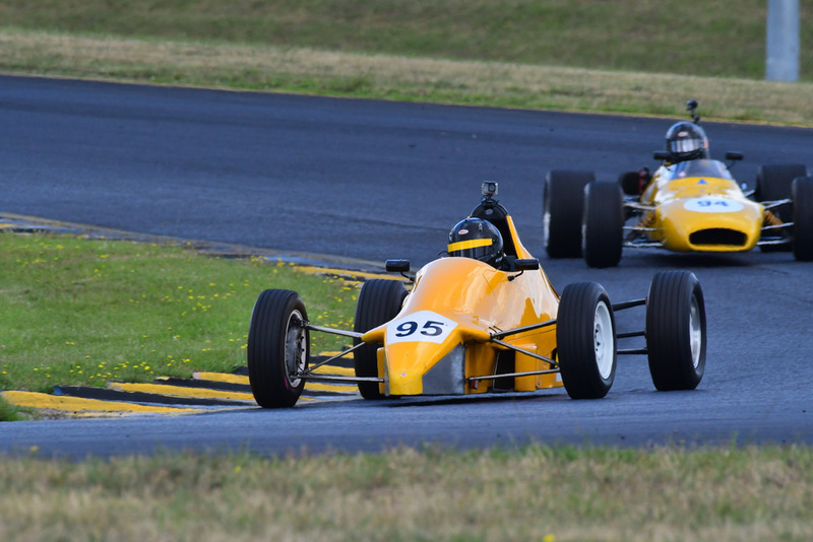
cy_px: 271
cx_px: 406
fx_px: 16943
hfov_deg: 2.7
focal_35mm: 750
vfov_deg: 1.8
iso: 1000
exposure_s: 1/640
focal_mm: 500
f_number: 11
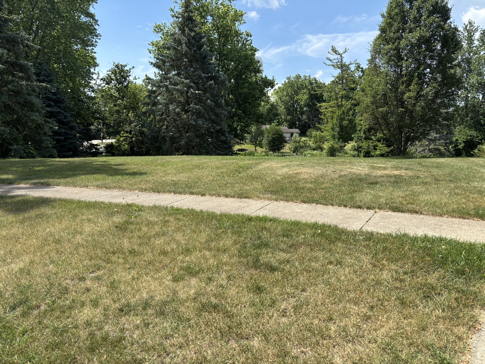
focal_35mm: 26
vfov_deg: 53.1
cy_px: 182
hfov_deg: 67.3
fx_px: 364
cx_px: 242
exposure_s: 1/1984
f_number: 1.6
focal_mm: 5.96
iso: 50
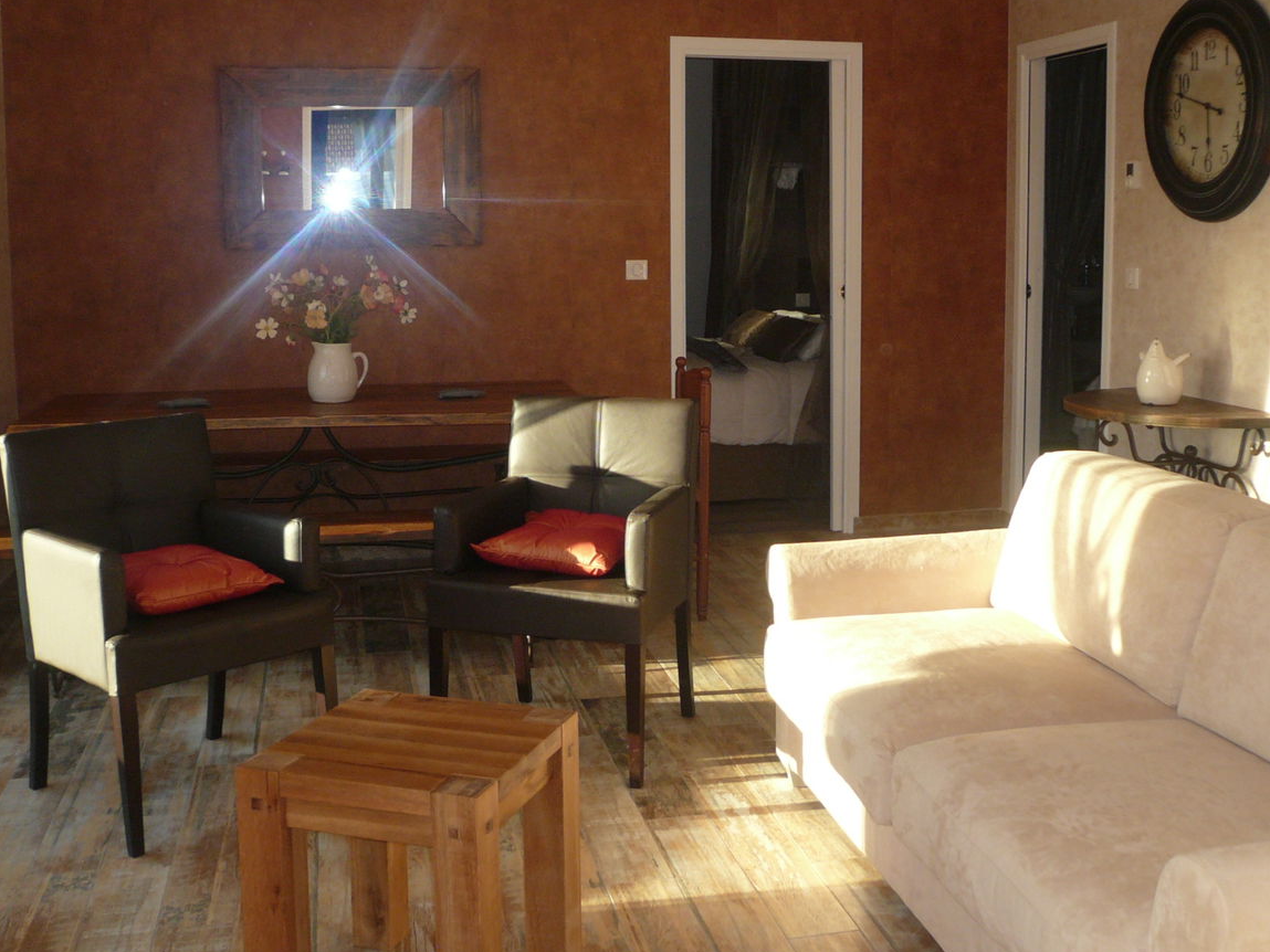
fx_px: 1431
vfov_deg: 36.7
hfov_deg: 47.8
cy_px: 401
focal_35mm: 39
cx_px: 705
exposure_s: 1/160
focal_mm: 4.6
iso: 100
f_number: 2.8
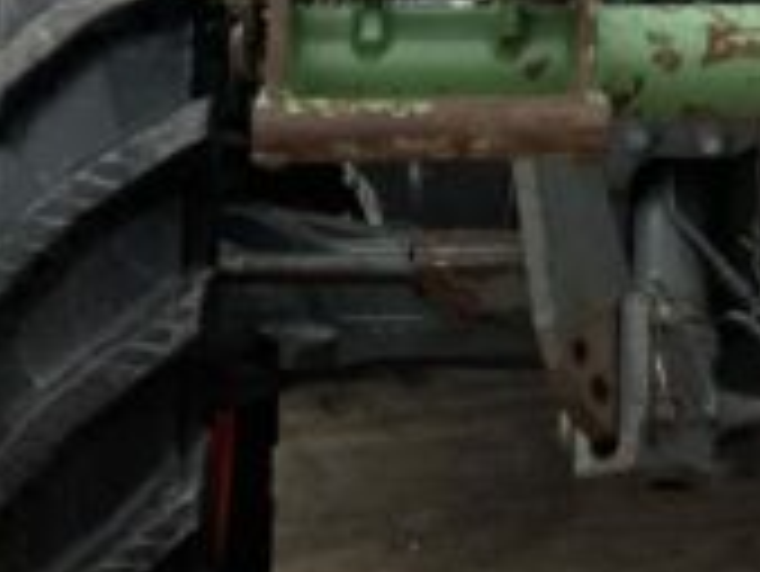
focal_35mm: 176
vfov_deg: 8.2
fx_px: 3867
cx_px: 1286
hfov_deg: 10.6
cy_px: -351
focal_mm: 3
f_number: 1.8
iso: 16
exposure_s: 1/292
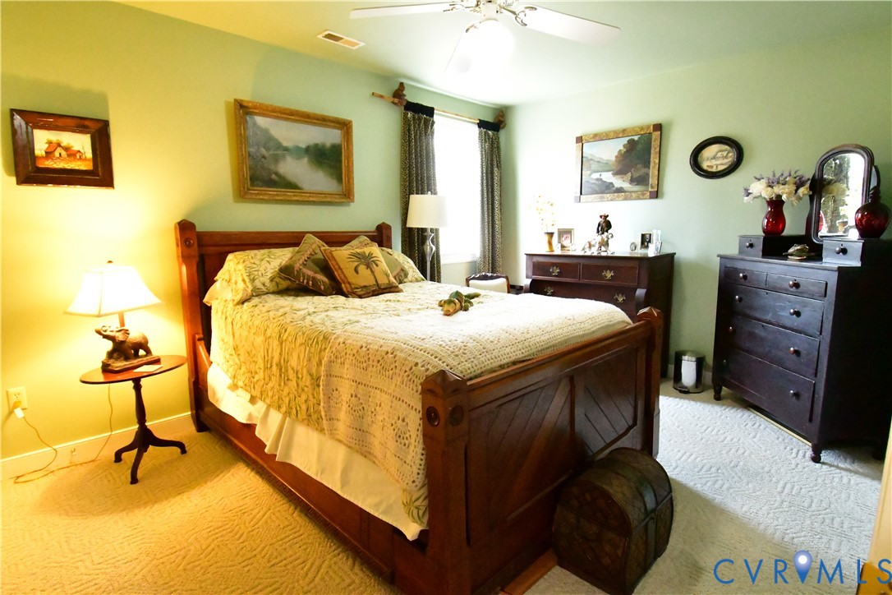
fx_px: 446
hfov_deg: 90.0
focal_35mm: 18
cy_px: 298
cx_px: 446
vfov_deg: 67.4
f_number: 8
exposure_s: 1/100
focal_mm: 12
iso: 22800
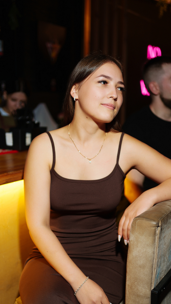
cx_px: 96
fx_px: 355
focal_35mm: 44
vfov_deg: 46.3
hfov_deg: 27.1
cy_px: 174
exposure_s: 1/60
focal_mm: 35
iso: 200
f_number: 1.8
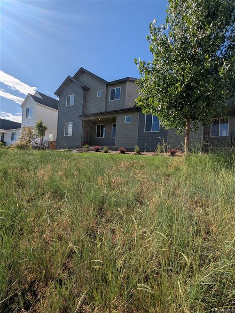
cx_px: 118
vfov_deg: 94.4
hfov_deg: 78.2
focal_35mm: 16
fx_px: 144
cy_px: 156
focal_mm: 2.35
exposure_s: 1/2907
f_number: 2.2
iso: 48
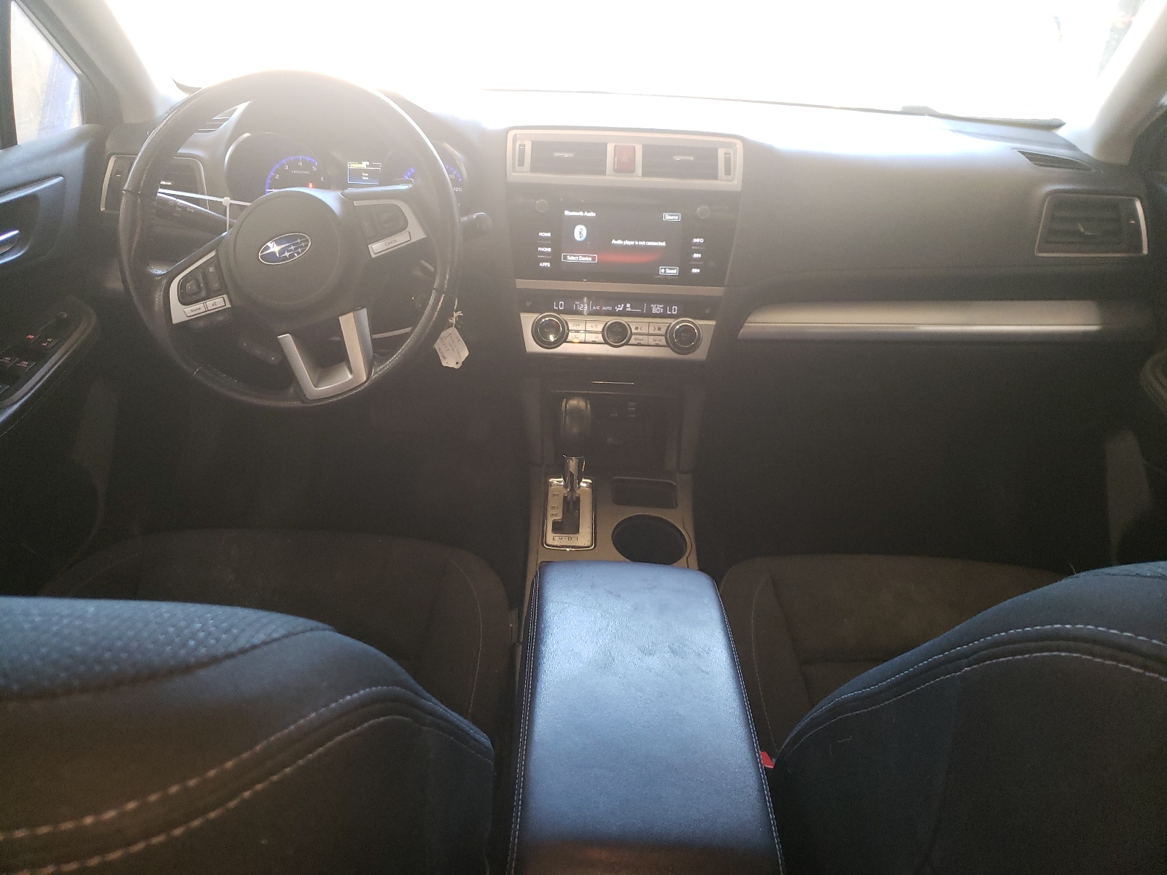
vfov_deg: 53.1
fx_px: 877
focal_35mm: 26
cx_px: 584
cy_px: 438
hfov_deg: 67.3
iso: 183
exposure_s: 1/60.2
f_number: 1.5
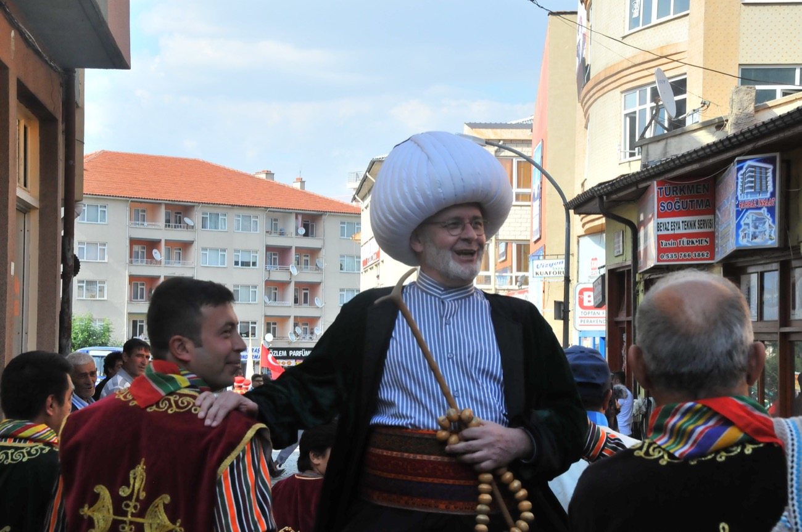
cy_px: 266
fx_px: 1602
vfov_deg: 18.9
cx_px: 401
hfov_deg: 28.1
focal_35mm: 72
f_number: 13
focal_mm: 48
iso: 800
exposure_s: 1/640
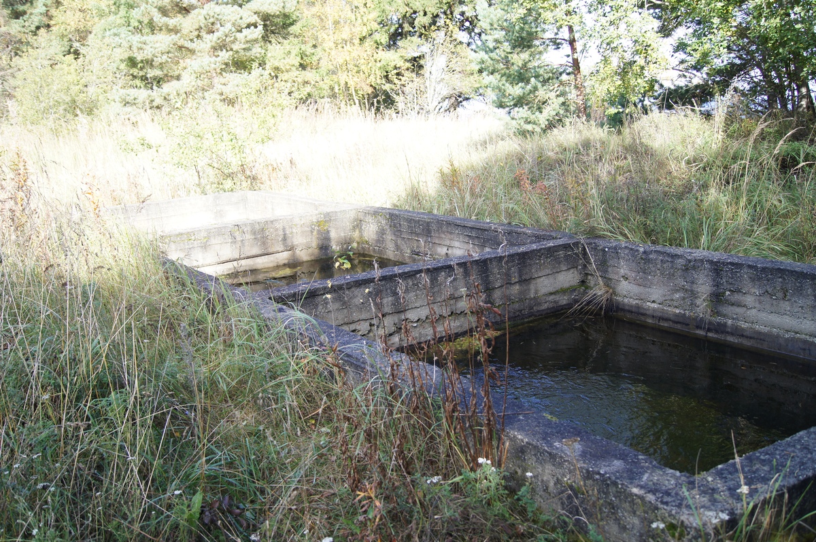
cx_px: 408
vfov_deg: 39.9
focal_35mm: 33
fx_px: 747
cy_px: 271
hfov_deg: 57.3
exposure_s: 1/125
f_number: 4
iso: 100
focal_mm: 22
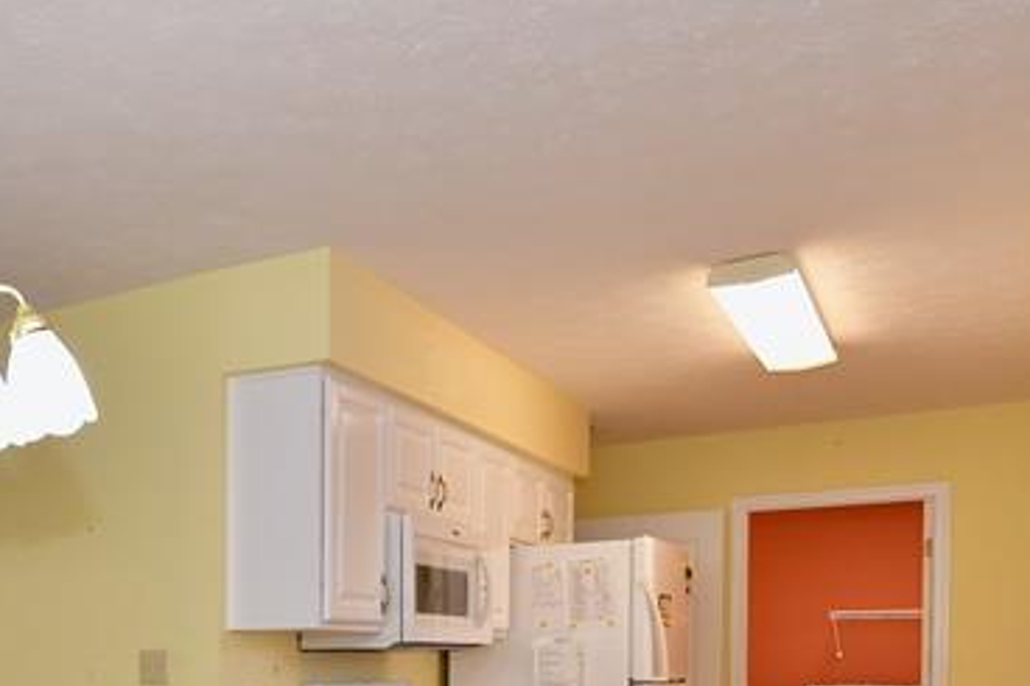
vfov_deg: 31.6
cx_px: 151
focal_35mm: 39
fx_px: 1115
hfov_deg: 46.0
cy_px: 686
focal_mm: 14
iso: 640
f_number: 6.3
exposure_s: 1/50
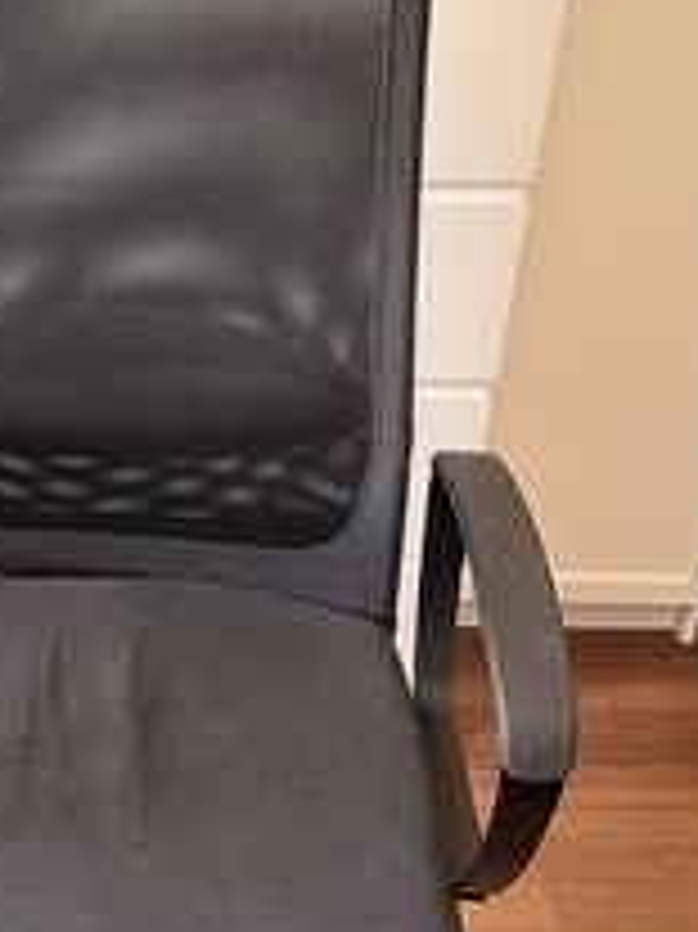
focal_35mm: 53
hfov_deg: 26.7
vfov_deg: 36.2
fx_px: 1426
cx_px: 92
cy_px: 430
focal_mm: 6.76
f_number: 1.78
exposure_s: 1/42
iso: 800
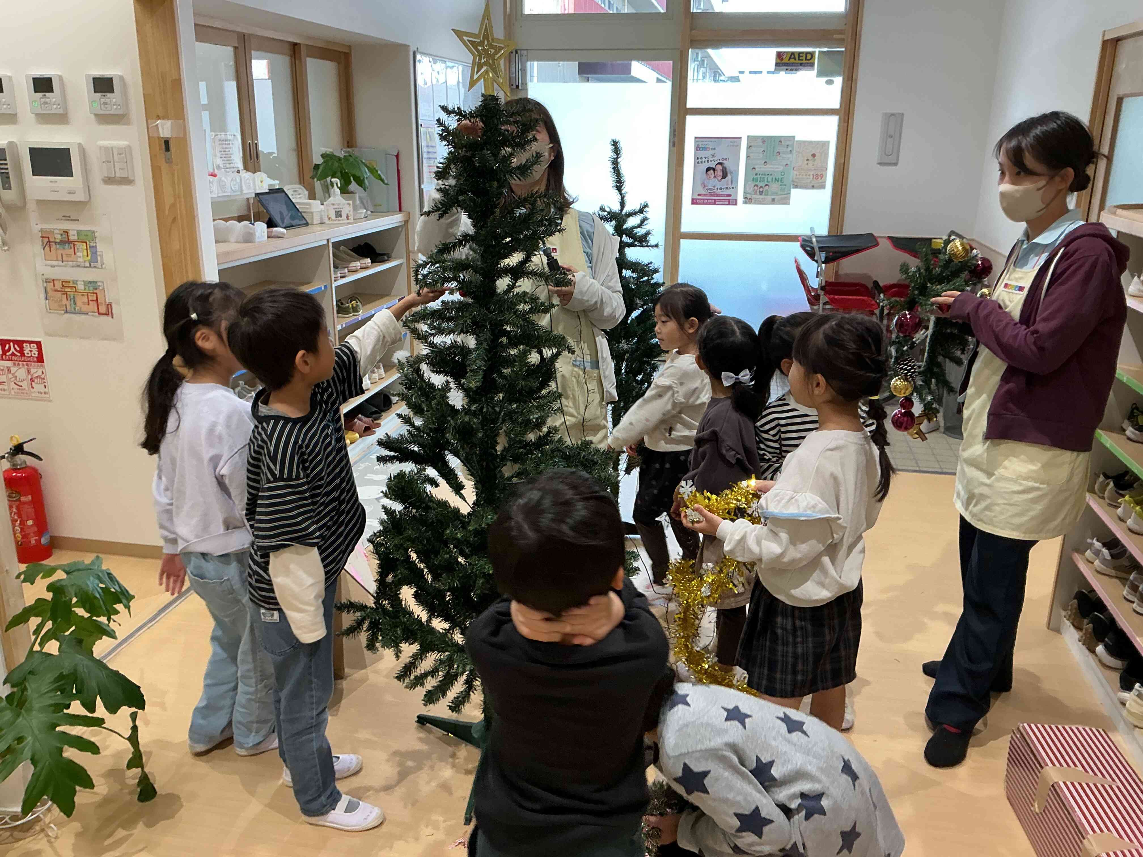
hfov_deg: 61.7
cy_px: 428
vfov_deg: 48.2
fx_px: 958
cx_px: 572
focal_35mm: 29
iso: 64
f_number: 1.8
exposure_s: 1/60
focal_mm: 3
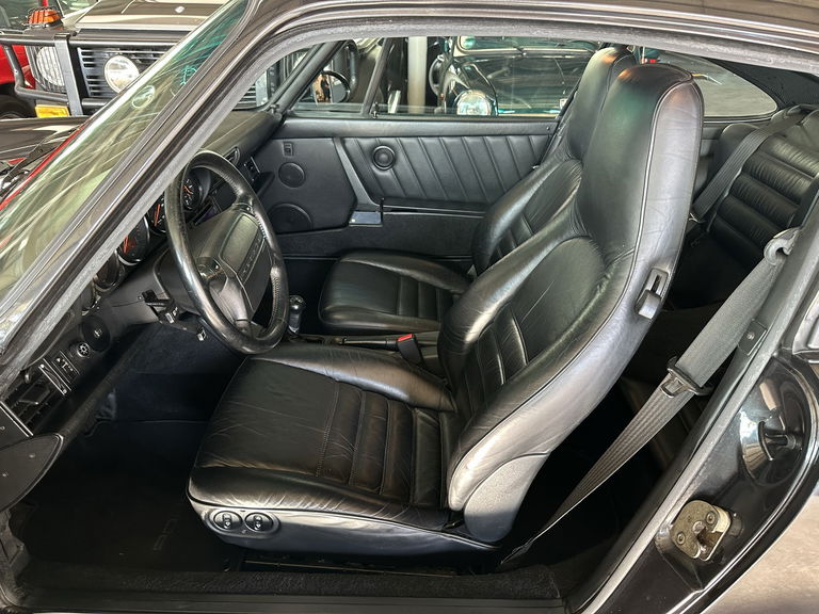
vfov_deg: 56.8
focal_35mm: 24
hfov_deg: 71.6
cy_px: 307
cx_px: 410
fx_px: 568
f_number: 1.78
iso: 250
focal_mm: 6.86
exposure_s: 1/75
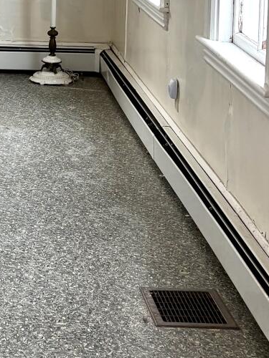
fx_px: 1078
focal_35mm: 104
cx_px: -135
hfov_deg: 13.4
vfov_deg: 18.4
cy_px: -11
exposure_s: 1/167
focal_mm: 5.96
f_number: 1.6
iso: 64
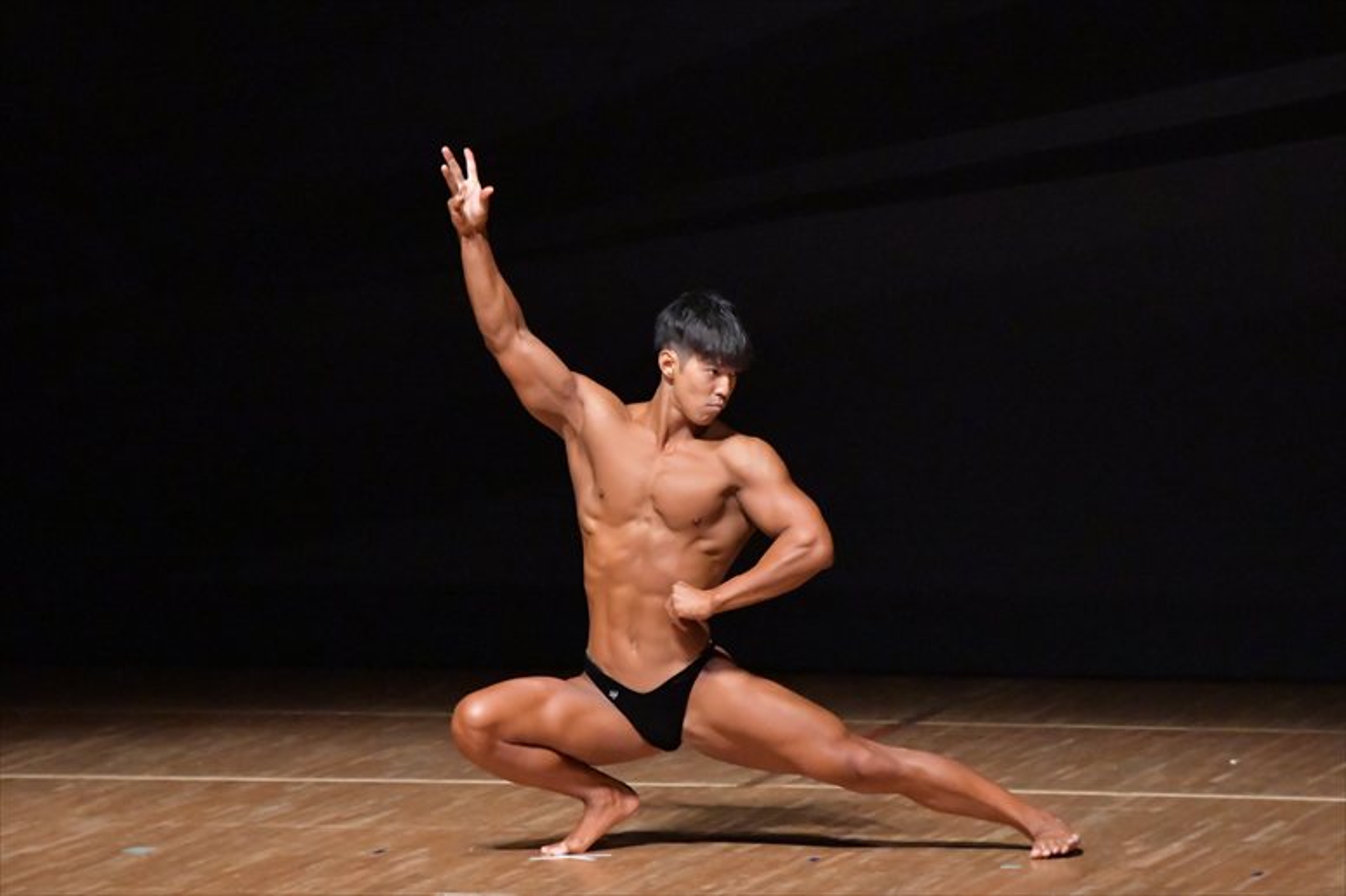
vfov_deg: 4.6
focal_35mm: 300
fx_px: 11211
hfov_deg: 6.9
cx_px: 673
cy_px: 448
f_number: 5.6
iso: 12800
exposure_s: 1/400
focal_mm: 200
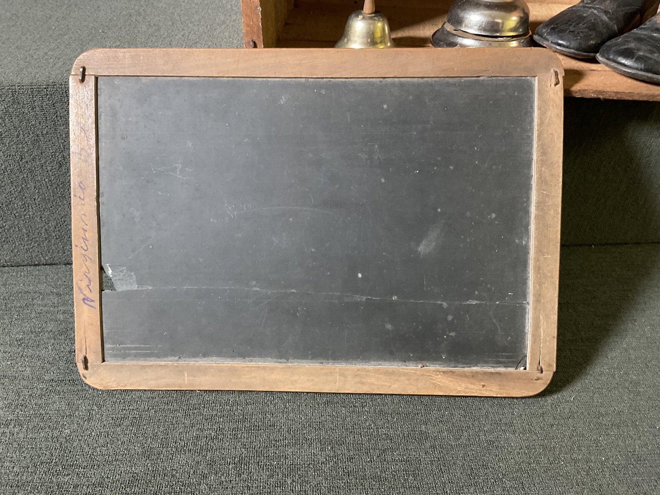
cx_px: 330
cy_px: 248
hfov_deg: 61.7
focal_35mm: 29
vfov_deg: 48.2
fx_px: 553
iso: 200
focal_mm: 3
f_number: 1.8
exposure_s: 1/40
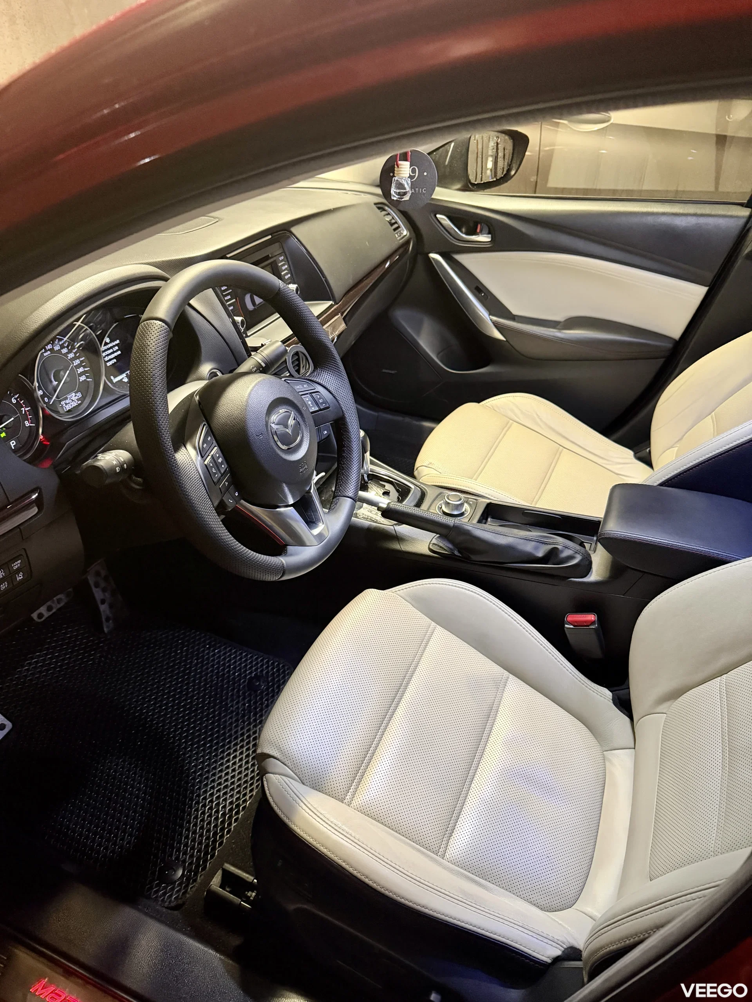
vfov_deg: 71.6
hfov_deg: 56.8
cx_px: 376
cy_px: 501
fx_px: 695
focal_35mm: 24
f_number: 1.78
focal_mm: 6.76
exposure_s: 1/60
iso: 800
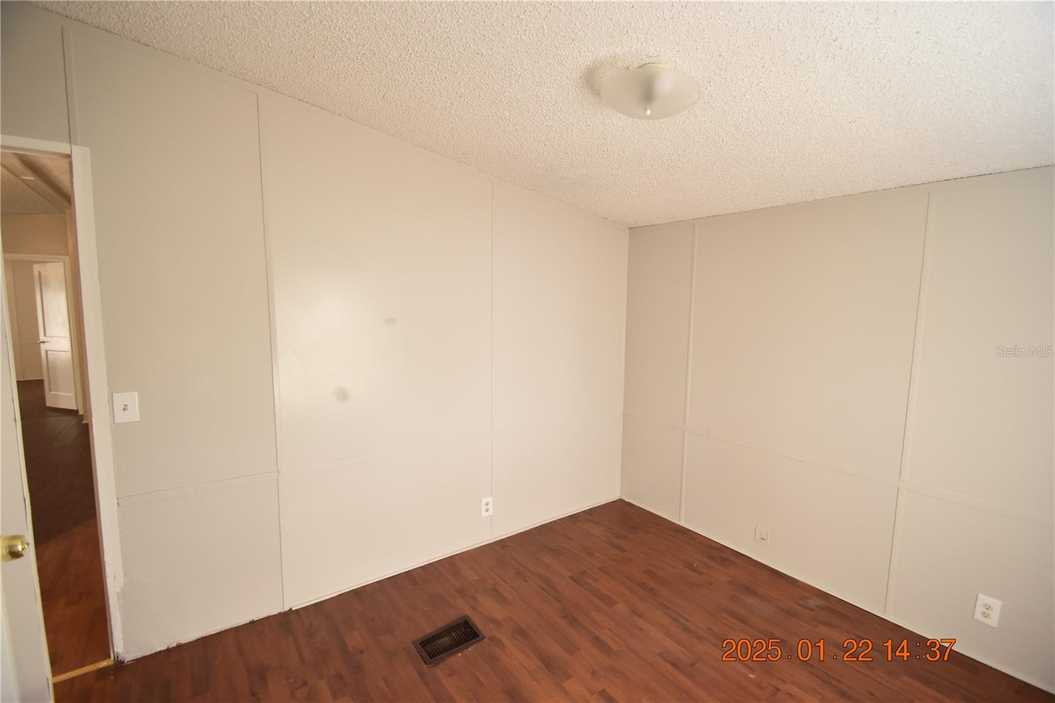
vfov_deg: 77.3
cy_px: 352
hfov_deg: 100.4
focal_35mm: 15
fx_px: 439
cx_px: 528
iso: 1000
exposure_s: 1/60
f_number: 3.5
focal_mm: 10
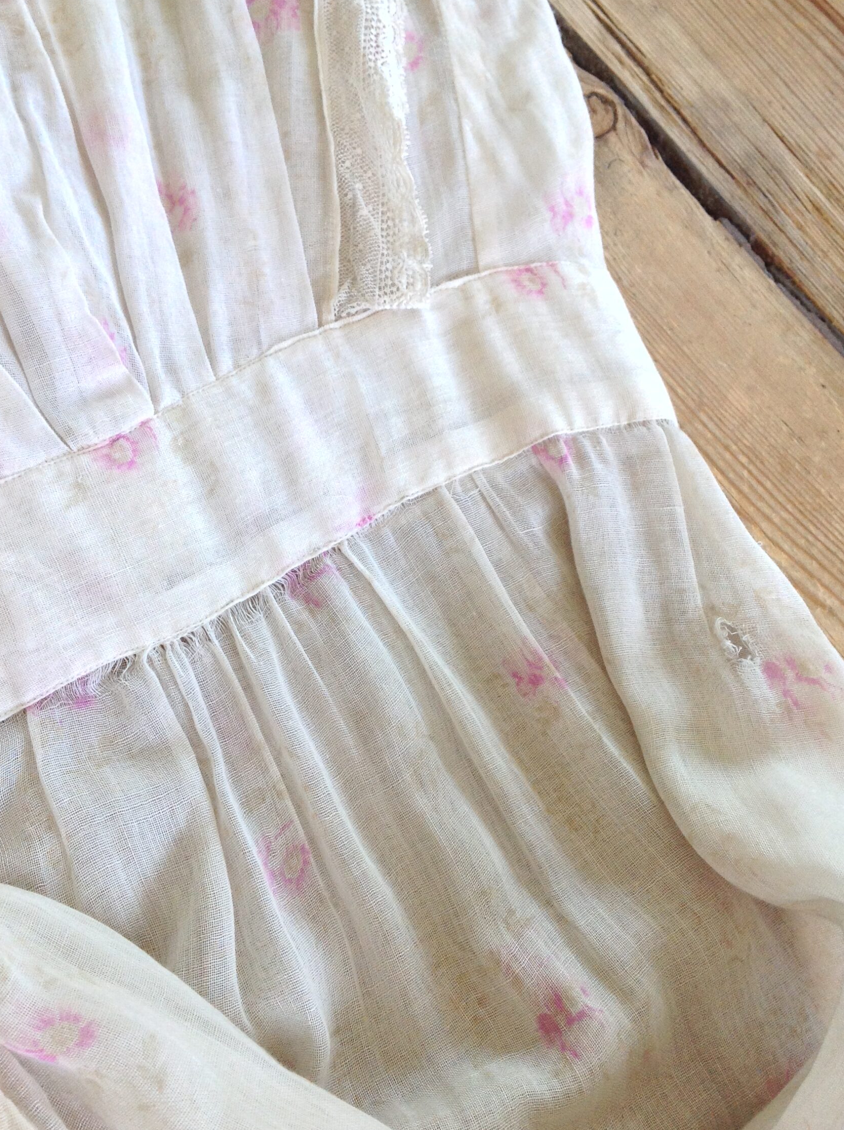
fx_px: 1304
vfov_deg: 46.9
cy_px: 570
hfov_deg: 35.9
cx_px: 439
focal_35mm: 40
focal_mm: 4.28
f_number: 2.4
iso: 80
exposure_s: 1/120
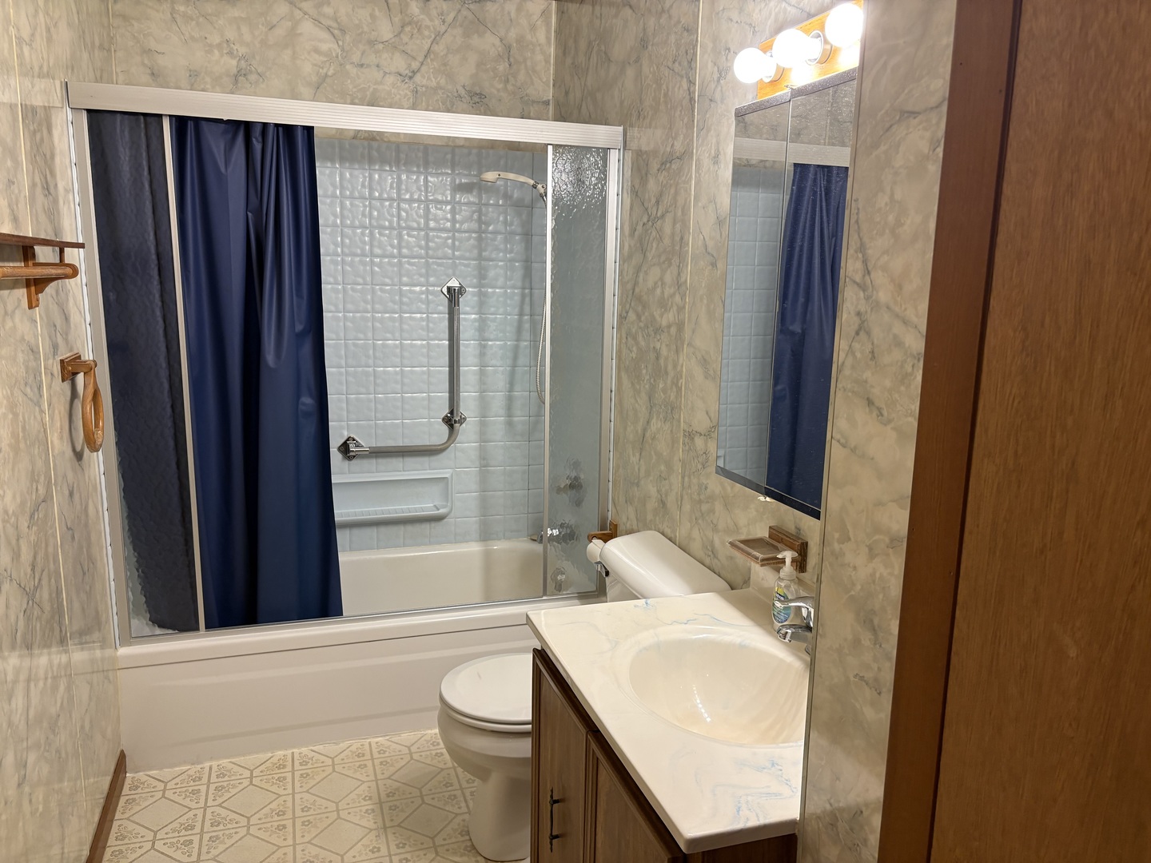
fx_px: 865
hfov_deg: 67.3
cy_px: 432
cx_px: 576
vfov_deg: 53.1
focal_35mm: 26
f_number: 1.6
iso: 125
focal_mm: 5.96
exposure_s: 1/60
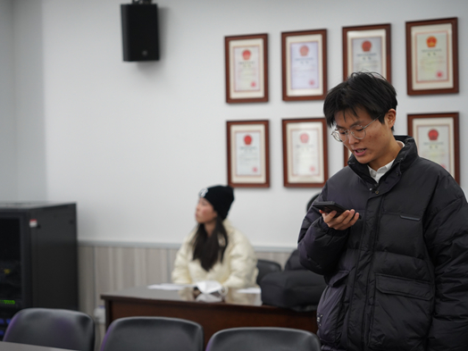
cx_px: 259
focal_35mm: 77
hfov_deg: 25.3
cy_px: 176
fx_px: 1041
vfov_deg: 19.1
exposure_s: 1/125
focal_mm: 70
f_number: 2.8
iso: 1600
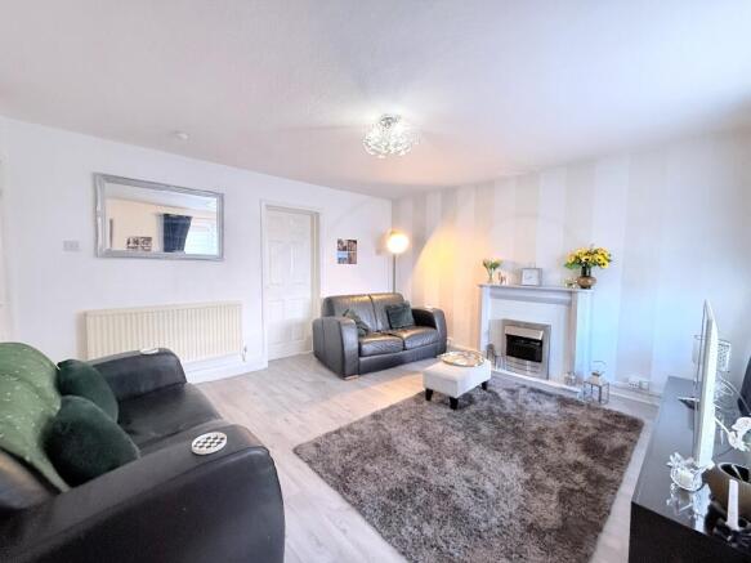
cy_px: 282
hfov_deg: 102.1
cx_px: 376
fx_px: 304
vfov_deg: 85.7
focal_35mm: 14
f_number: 2.2
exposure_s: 1/50
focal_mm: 2.22
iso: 500
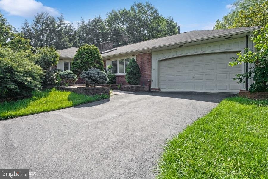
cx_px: 134
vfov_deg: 55.1
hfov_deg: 76.1
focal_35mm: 23
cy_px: 90
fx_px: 171
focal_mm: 23
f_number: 11
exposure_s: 1/60
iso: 100
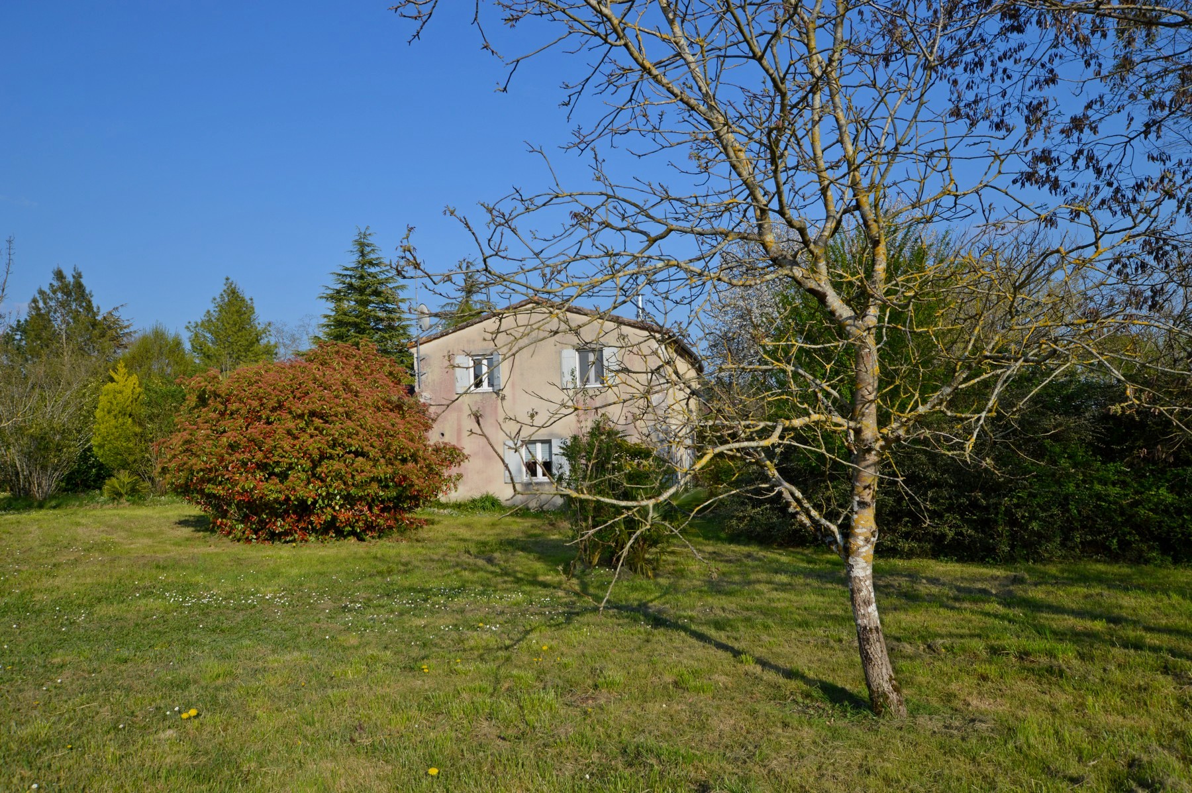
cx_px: 596
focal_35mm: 27
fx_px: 893
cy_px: 396
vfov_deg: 47.9
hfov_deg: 67.4
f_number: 8
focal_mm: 18
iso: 100
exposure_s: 1/250
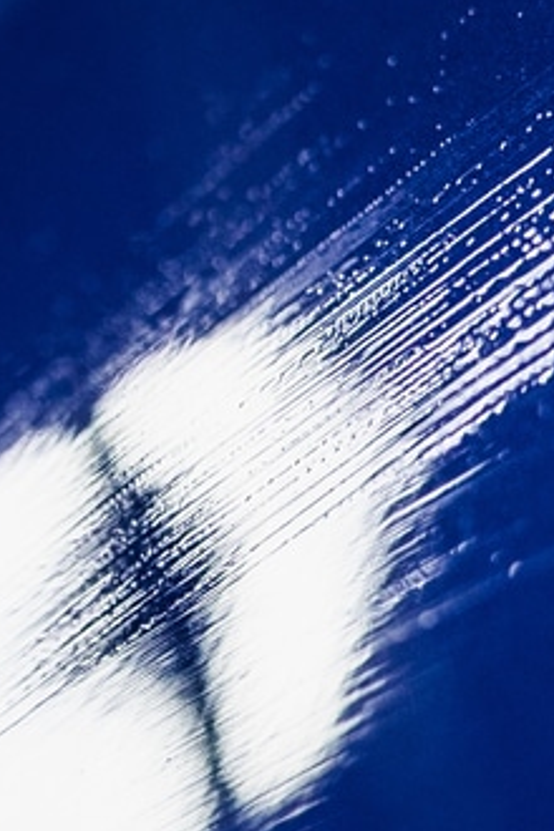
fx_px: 5193
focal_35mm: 225
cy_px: 626
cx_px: -355
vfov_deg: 9.1
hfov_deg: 6.0
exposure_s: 1/160
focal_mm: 35
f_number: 2.5
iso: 500
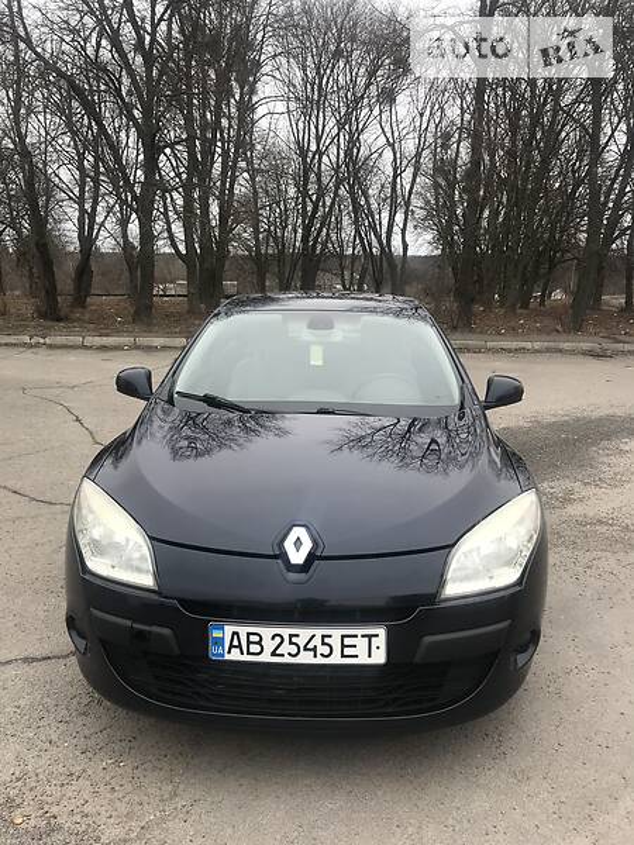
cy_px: 422
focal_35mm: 28
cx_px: 317
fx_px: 684
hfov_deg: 49.7
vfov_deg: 63.4
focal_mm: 4
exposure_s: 1/394
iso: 20
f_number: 1.8
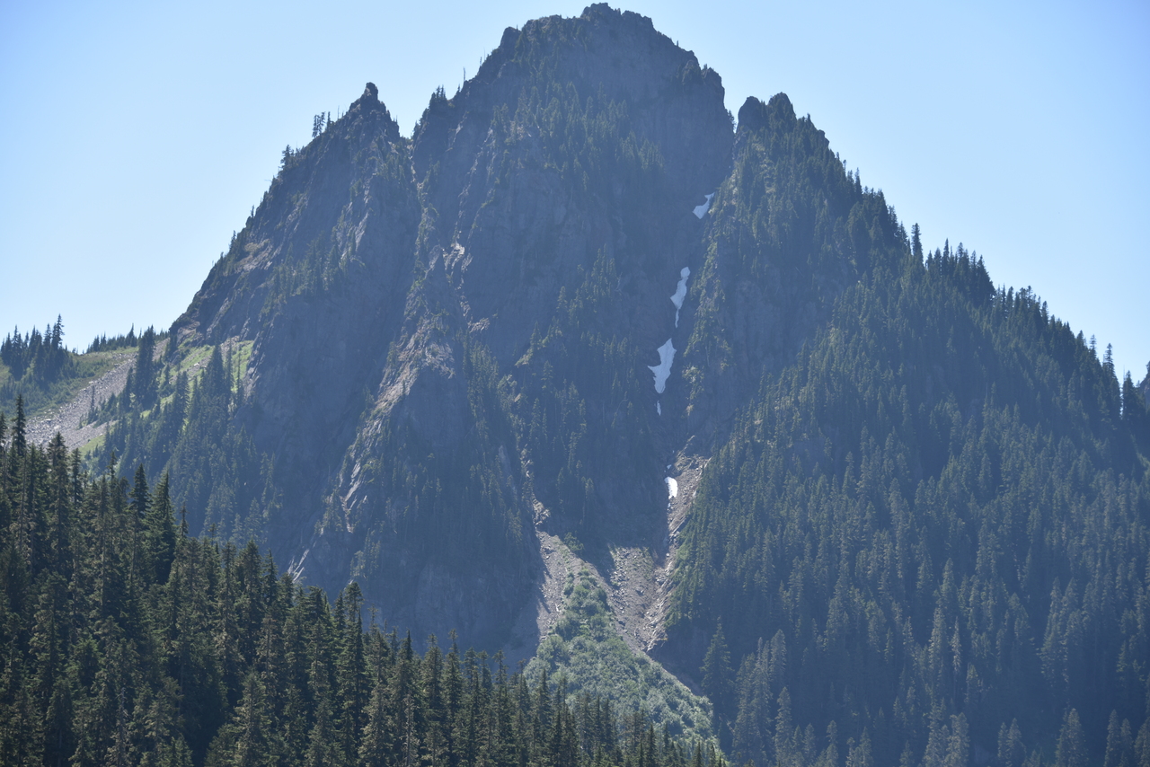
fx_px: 3898
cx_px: 575
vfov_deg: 11.2
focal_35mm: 122
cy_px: 384
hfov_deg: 16.8
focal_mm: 122
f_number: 6.3
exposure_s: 1/250
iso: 100
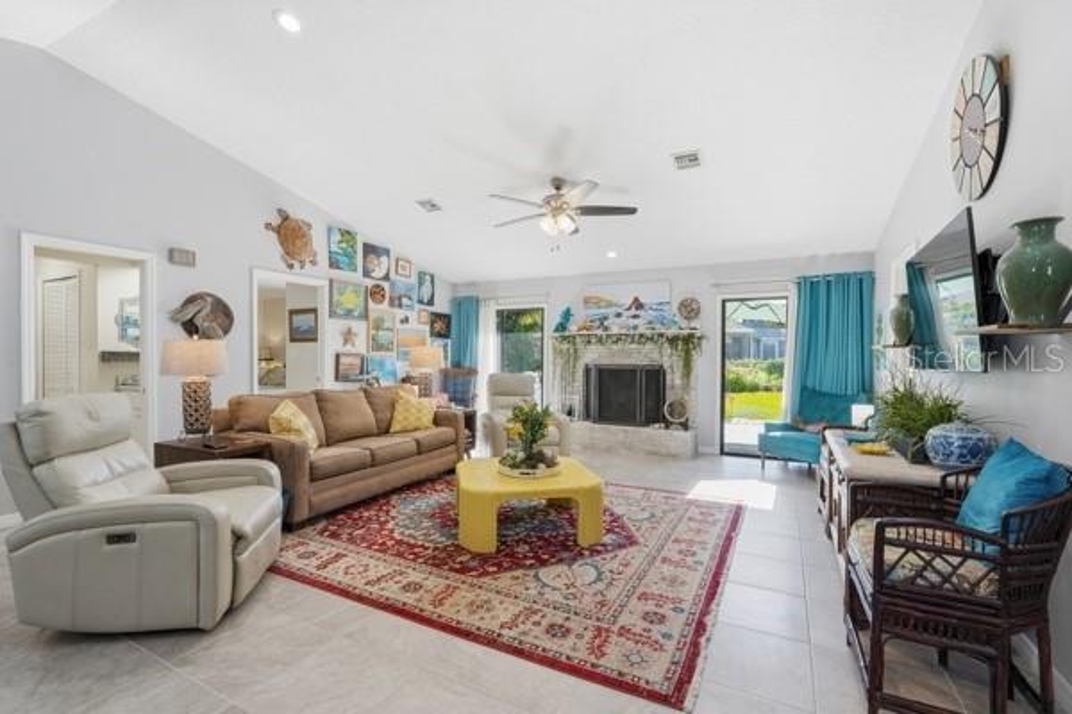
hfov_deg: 96.7
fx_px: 476
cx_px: 536
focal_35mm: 16
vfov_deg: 73.7
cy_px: 357
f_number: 9
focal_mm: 16
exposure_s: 1/250
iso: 250
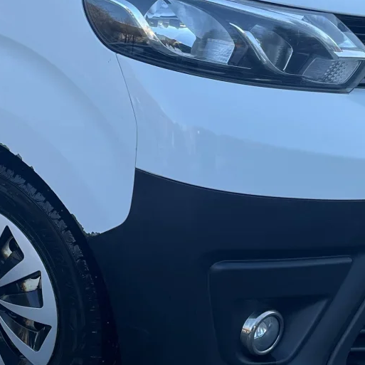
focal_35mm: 86
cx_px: -8
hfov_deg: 19.5
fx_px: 1026
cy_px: 38
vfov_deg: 19.8
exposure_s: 1/499
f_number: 1.6
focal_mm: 5.1
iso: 50
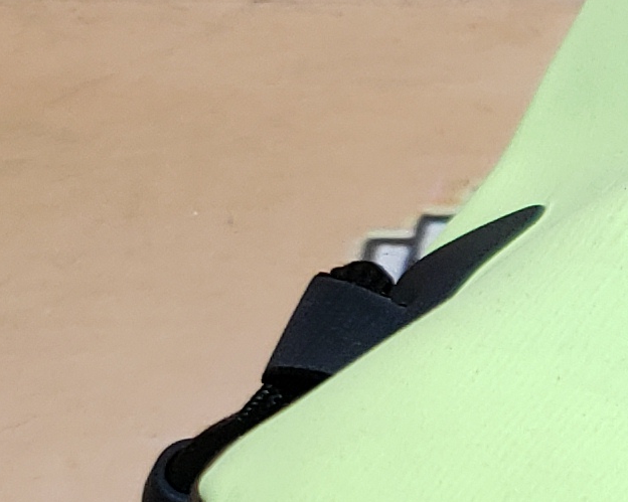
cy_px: 603
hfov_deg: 10.4
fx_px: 3048
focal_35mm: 164
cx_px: 1416
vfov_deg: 9.3
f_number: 1.5
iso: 50
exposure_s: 1/550
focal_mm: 4.3
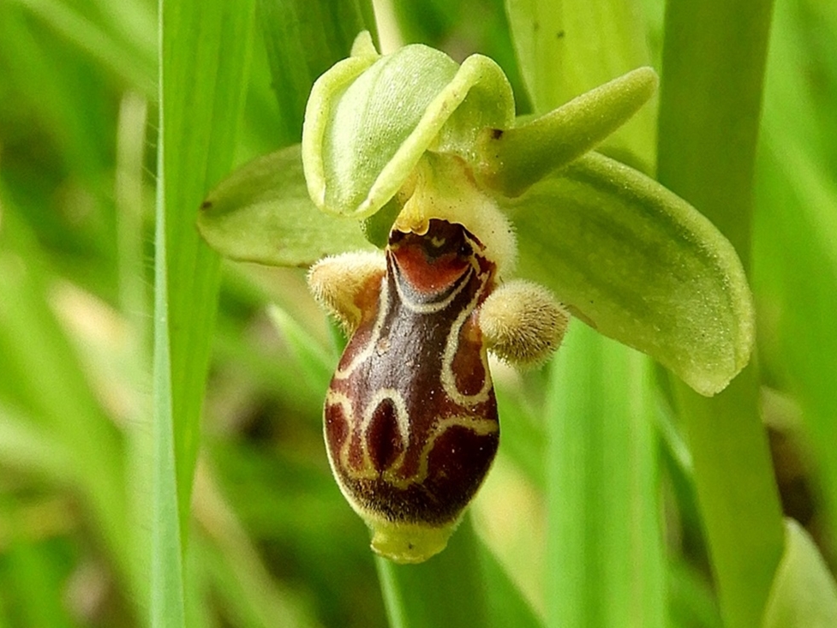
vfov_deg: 40.7
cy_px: 301
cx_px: 470
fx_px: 846
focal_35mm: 35
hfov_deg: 52.5
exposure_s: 1/125
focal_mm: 5.4
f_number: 3.5
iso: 125
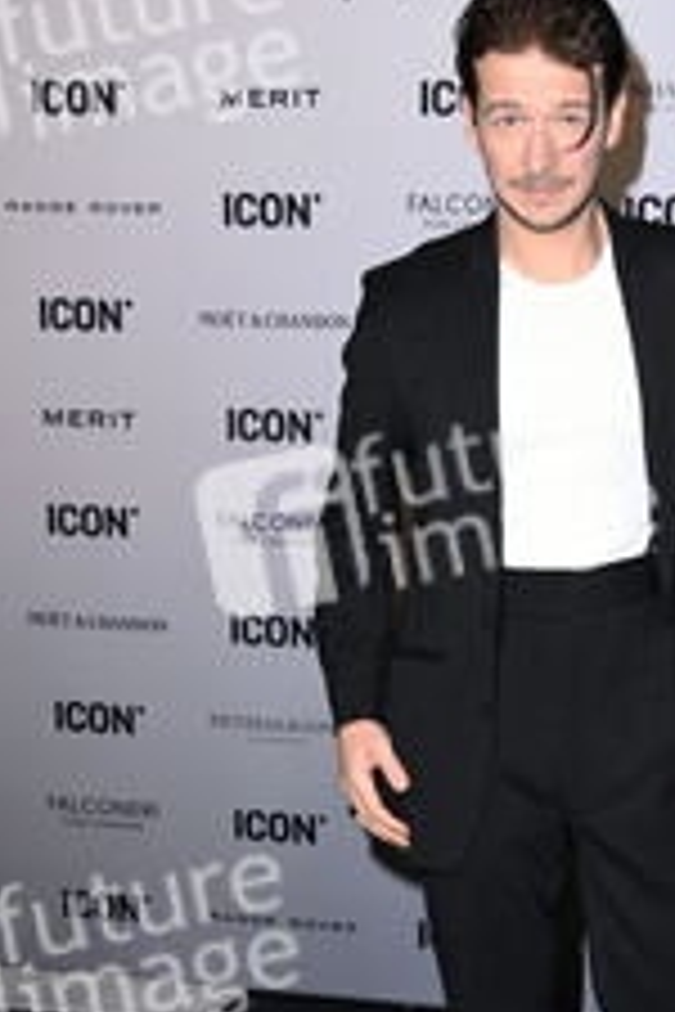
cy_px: 738
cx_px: 558
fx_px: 1800
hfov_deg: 20.9
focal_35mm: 64
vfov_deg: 31.0
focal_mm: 36
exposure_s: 1/250
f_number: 5.6
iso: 1000
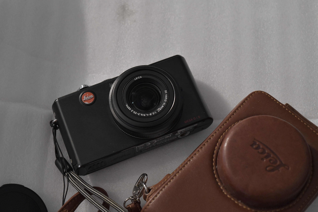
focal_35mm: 55
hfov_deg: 36.2
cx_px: 159
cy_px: 106
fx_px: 486
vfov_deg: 24.6
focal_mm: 55
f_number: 8
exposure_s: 1/160
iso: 4000
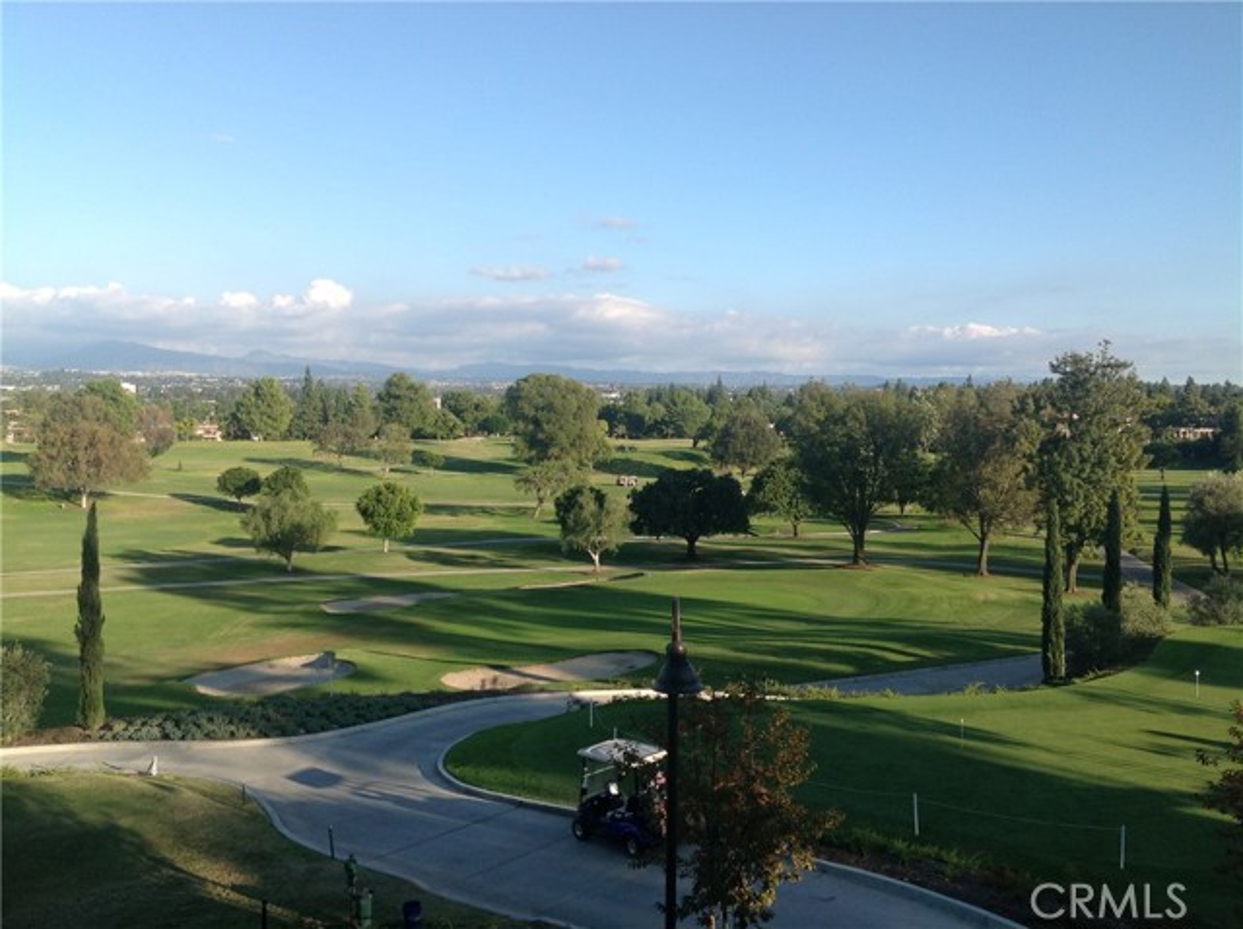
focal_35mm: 35
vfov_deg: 40.6
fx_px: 1255
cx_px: 622
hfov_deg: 52.7
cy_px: 464
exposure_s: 1/975
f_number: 2.4
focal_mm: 4.28
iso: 50
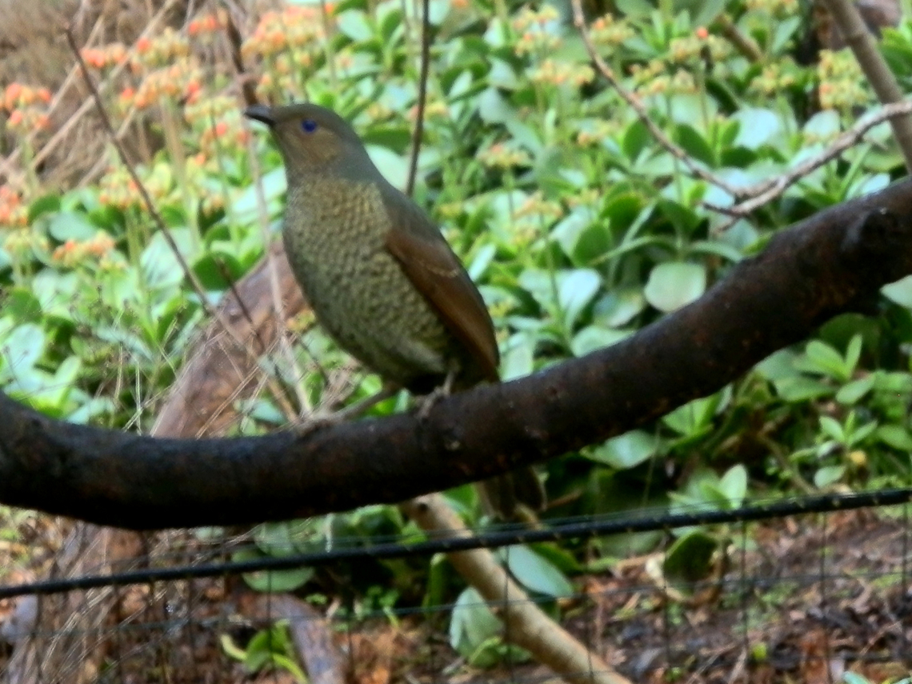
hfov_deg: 9.8
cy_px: 342
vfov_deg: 7.4
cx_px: 456
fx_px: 5296
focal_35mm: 201
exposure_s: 1/15
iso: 200
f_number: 4.2
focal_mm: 36.07
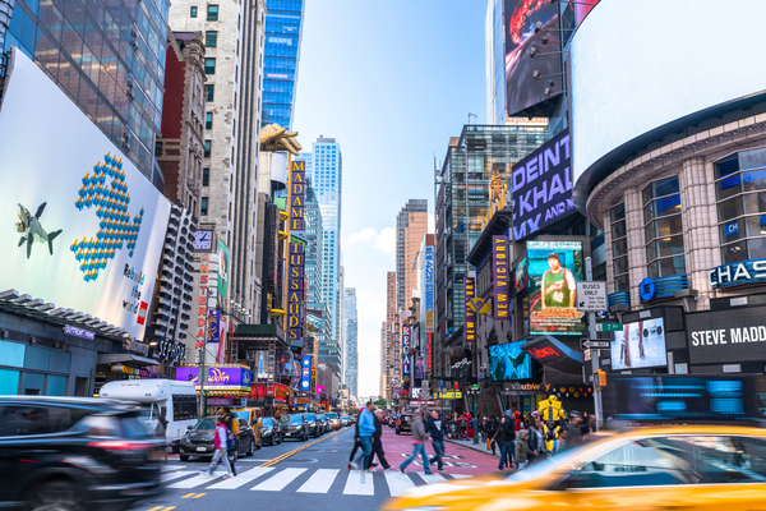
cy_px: 256
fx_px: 745
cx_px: 383
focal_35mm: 35
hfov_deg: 54.4
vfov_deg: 37.9
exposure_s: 1/20
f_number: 8
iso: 200
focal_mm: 35
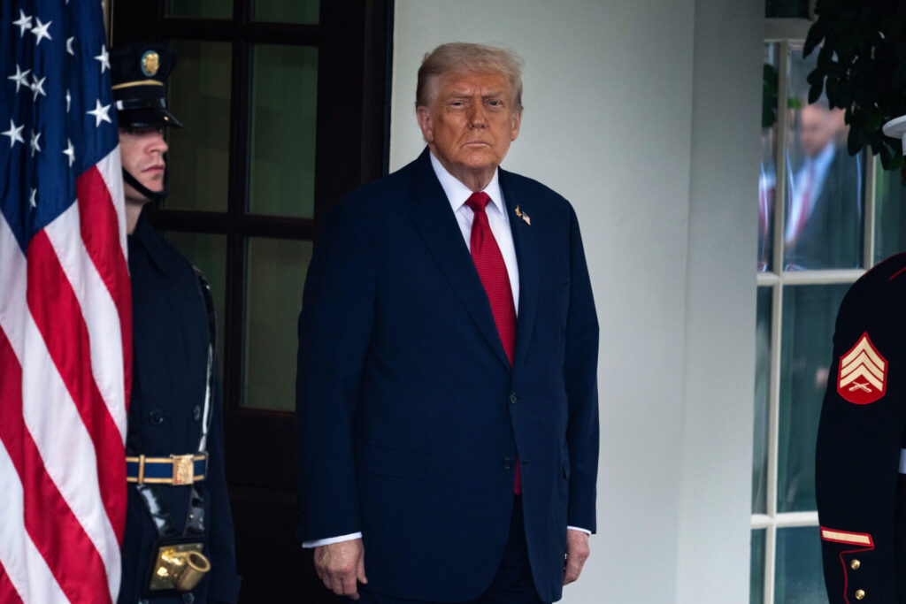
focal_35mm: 400
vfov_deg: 3.4
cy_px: 302
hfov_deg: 5.2
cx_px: 453
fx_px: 10067
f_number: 5.6
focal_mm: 400
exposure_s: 1/400
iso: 2500
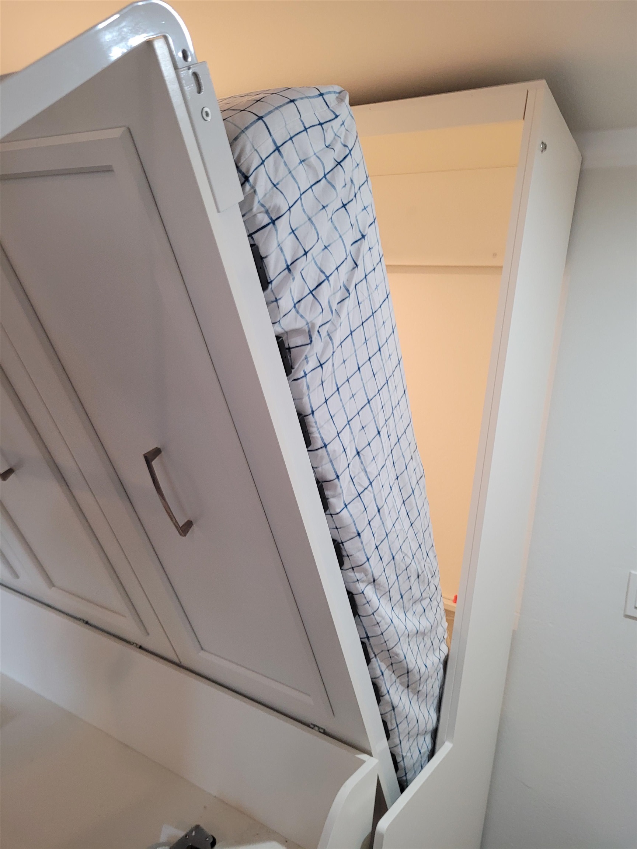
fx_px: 638
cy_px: 424
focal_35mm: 26
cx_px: 318
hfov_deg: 53.1
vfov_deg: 67.3
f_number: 1.8
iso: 160
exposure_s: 1/40
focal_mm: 5.4
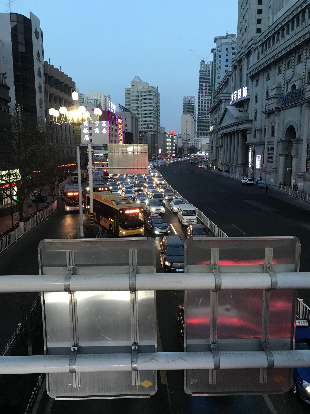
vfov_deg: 63.4
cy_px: 207
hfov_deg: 49.7
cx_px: 155
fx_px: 334
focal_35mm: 28
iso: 50
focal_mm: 3.99
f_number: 1.8
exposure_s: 1/17
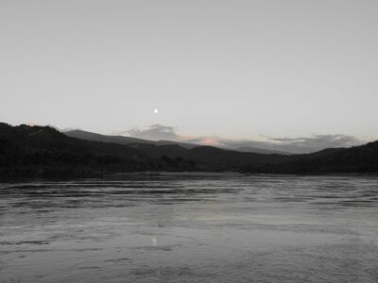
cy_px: 142
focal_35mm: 33
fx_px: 360
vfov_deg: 42.9
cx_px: 189
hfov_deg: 55.4
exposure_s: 1/200
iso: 160
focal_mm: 5.9
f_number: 3.8
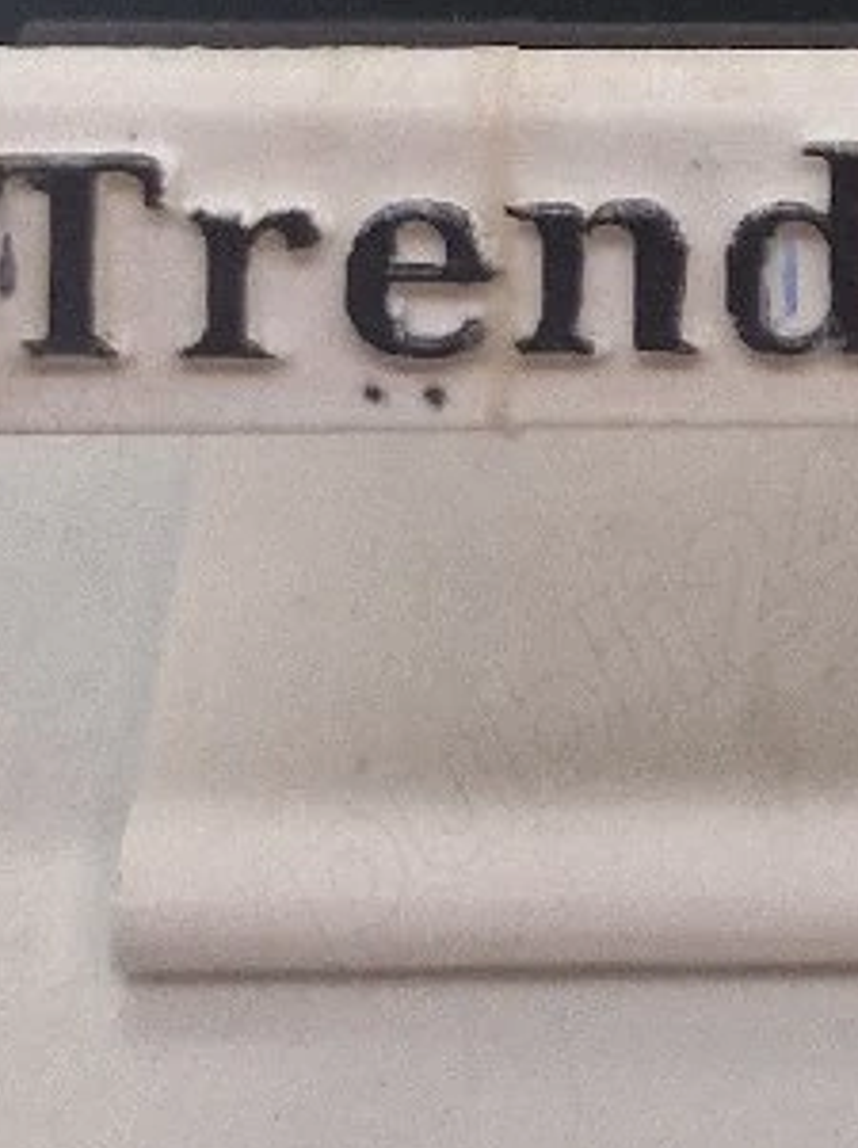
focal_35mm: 102
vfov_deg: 15.2
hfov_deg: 14.2
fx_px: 3378
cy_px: -1199
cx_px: 946
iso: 50
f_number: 1.8
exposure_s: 1/182
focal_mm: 6.4
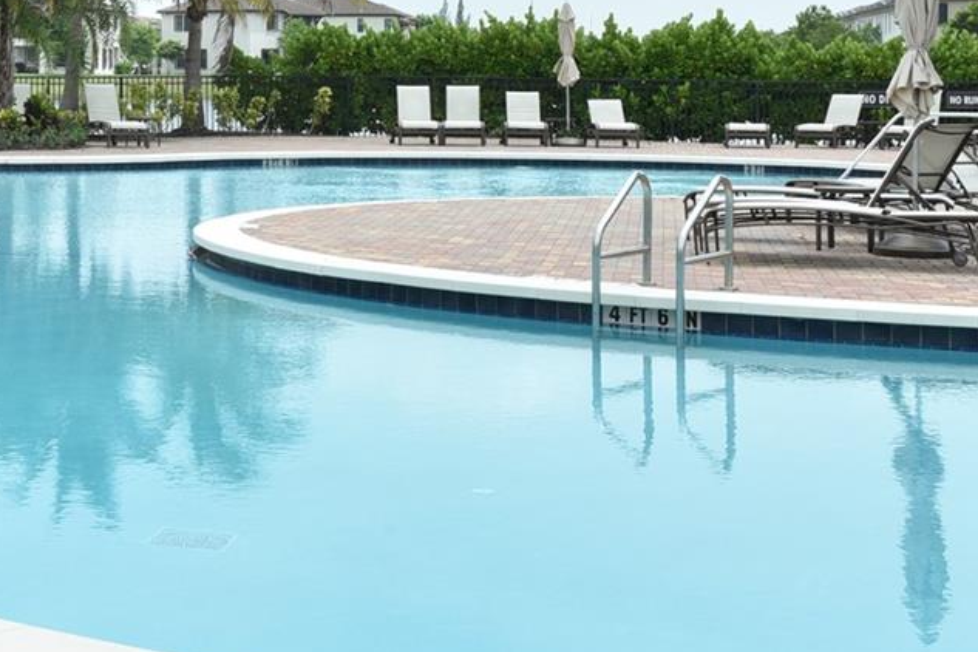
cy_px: -12
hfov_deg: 21.6
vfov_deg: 14.8
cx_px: -9
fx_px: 2472
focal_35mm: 91
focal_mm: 36
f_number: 13
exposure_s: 1/160
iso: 250
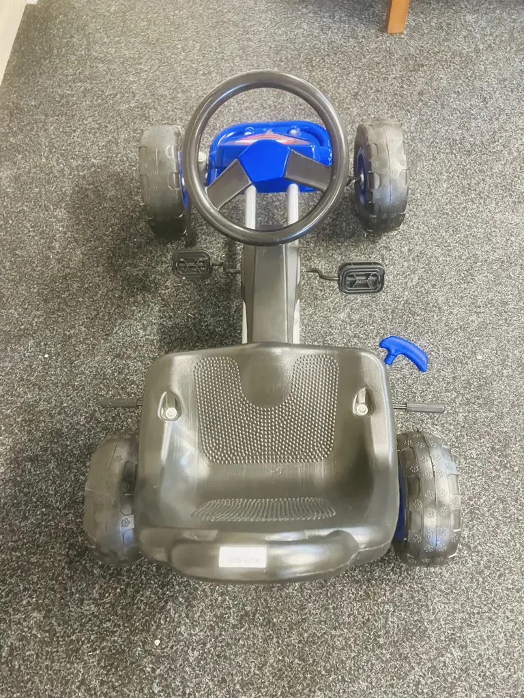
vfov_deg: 63.4
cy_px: 349
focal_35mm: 28
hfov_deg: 49.7
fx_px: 565
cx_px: 262
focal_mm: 3.99
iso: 500
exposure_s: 1/25
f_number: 1.8
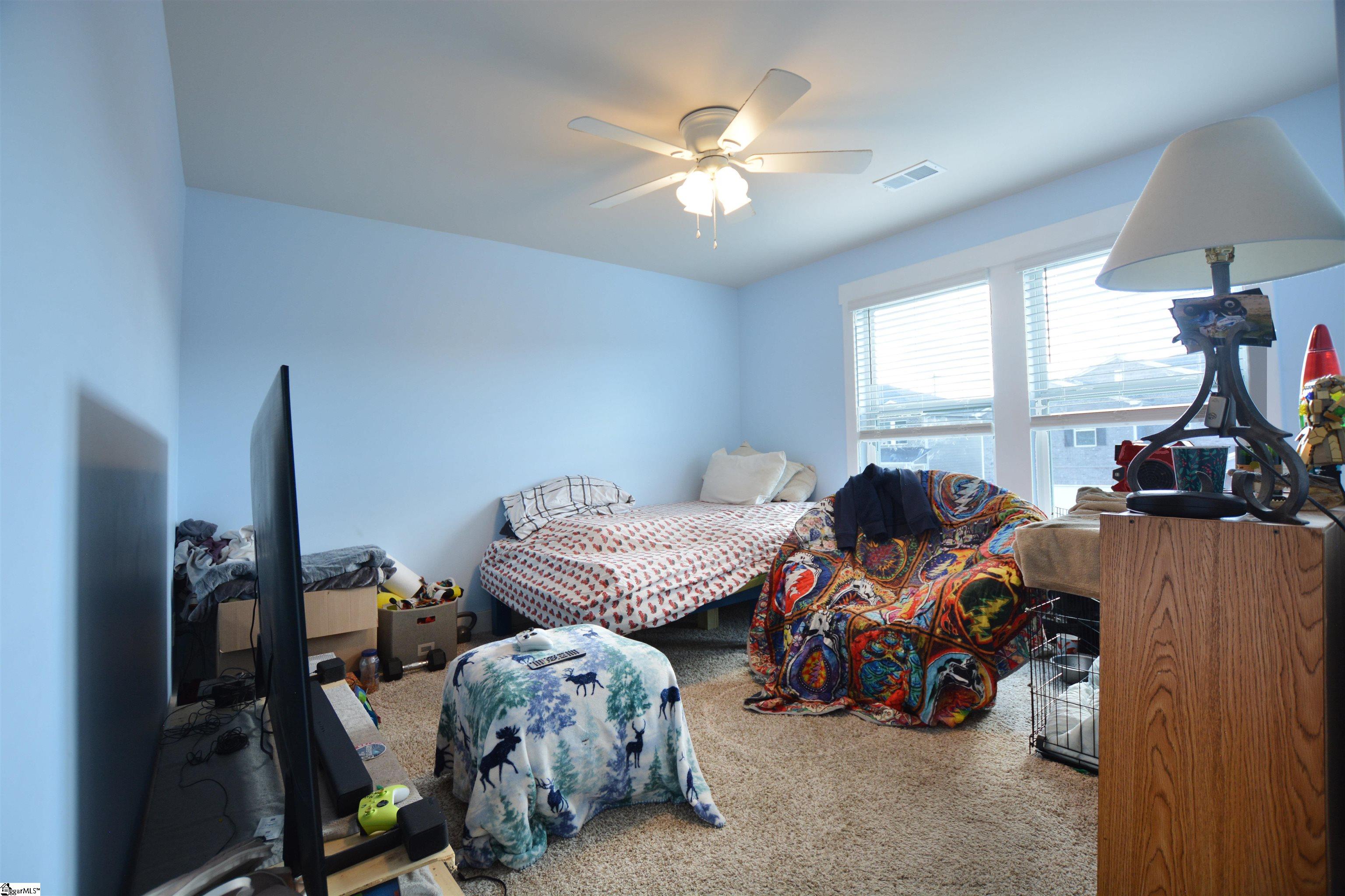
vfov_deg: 77.3
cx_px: 672
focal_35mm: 15
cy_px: 448
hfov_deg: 100.4
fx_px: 560
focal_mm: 10
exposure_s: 1/60
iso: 400
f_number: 4
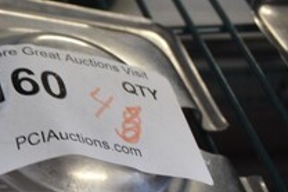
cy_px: 148
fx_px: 632
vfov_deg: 17.2
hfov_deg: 22.6
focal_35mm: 79
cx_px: -96
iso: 800
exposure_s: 1/60
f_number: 5.6
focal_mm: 18
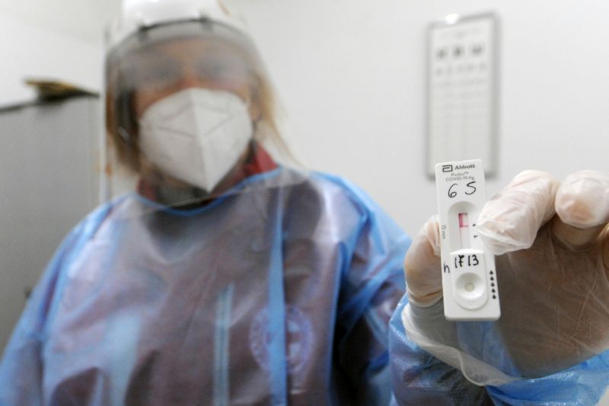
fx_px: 406
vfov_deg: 53.1
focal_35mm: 24
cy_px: 203
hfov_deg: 73.8
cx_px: 304
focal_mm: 24
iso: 3200
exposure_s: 1/50
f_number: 6.3
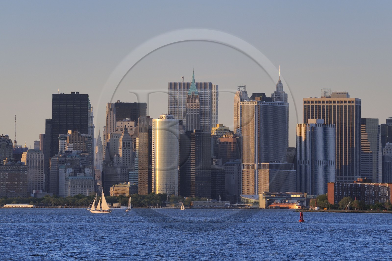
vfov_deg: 6.9
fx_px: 2177
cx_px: 196
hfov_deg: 10.3
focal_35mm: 200
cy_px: 130
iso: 400
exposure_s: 1/320
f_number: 5.6
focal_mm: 200
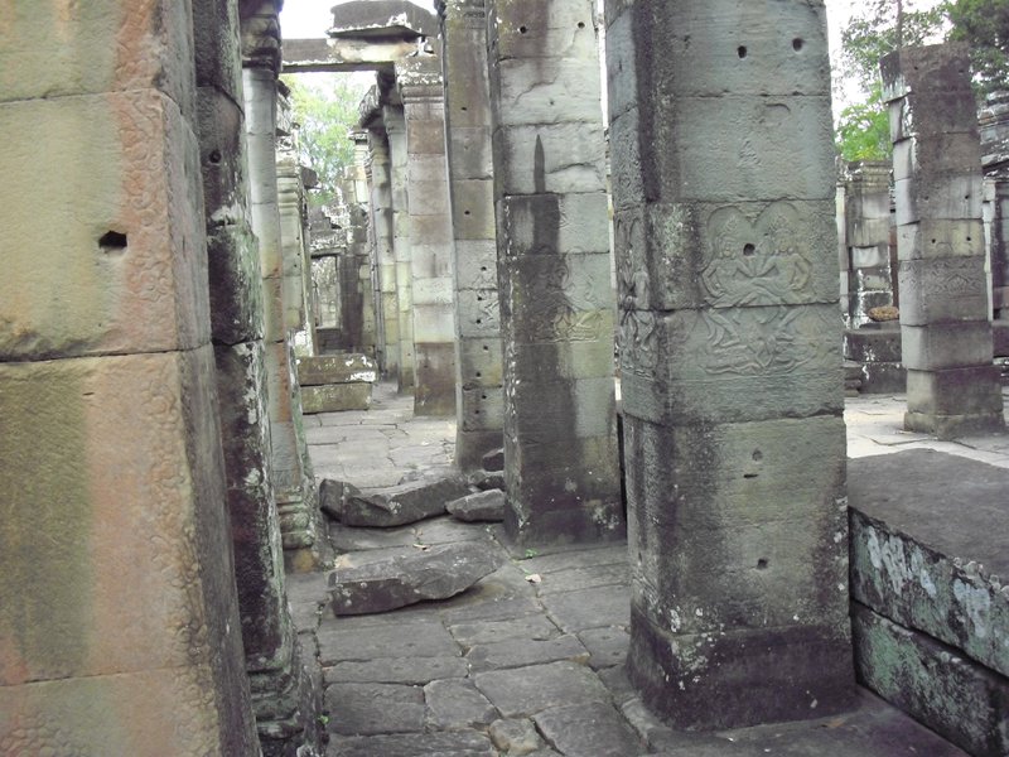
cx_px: 504
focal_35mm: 38
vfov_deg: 37.7
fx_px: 1108
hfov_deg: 49.0
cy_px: 378
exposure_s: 1/100
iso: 200
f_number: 2.8
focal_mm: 6.2
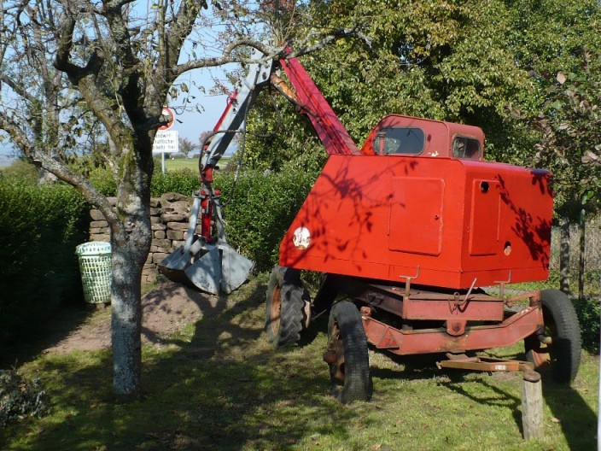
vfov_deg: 29.1
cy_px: 226
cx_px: 300
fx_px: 868
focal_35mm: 50
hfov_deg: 38.2
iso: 100
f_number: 2.8
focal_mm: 6.1
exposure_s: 1/800
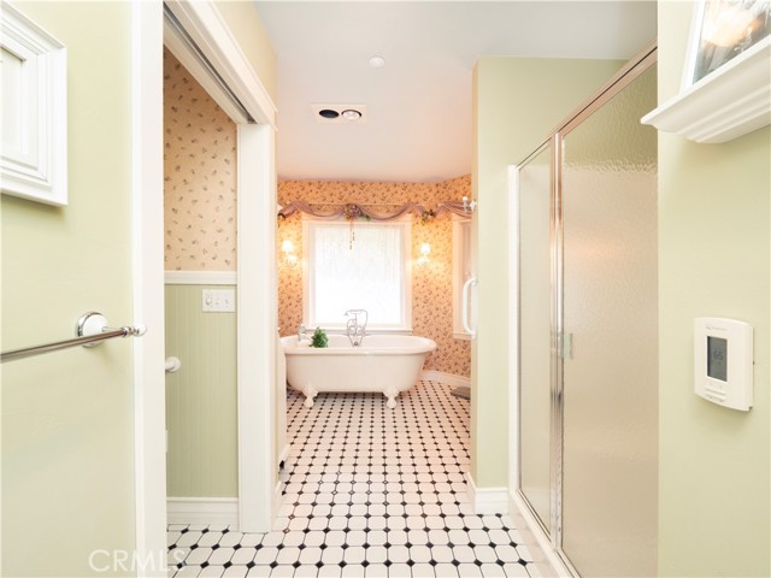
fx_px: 334
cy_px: 289
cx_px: 386
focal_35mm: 15
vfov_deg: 81.7
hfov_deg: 98.2
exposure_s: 1/5
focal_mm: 7
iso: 320
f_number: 8
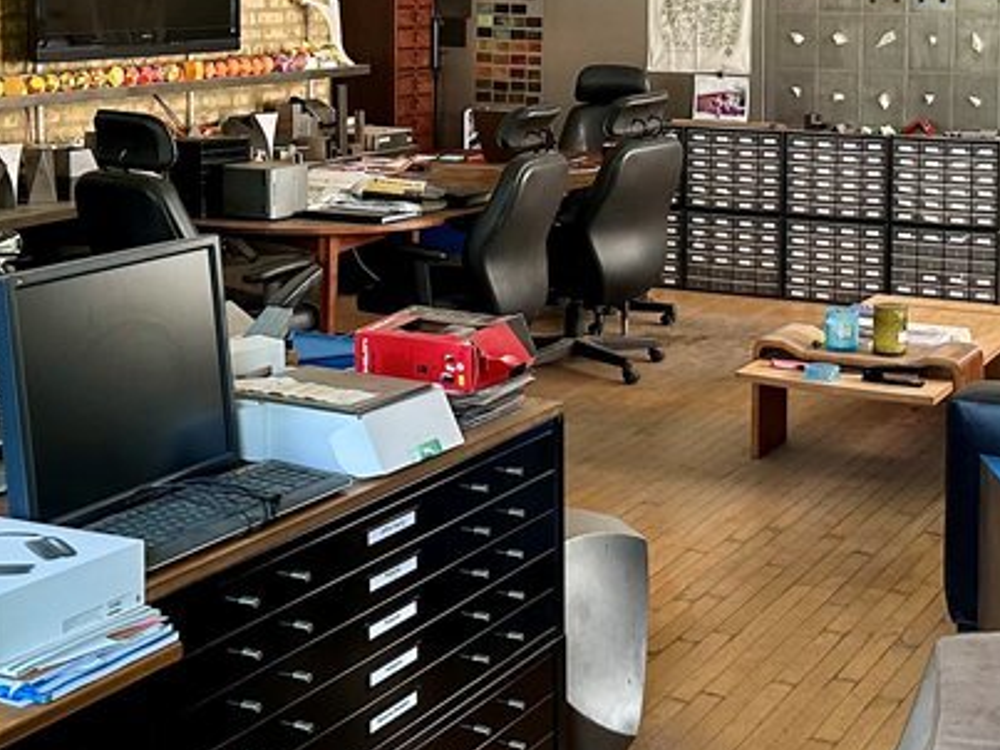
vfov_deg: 23.6
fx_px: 1762
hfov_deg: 31.6
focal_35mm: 61
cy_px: 127
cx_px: 623
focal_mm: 6.86
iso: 250
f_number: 1.78
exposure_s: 1/62
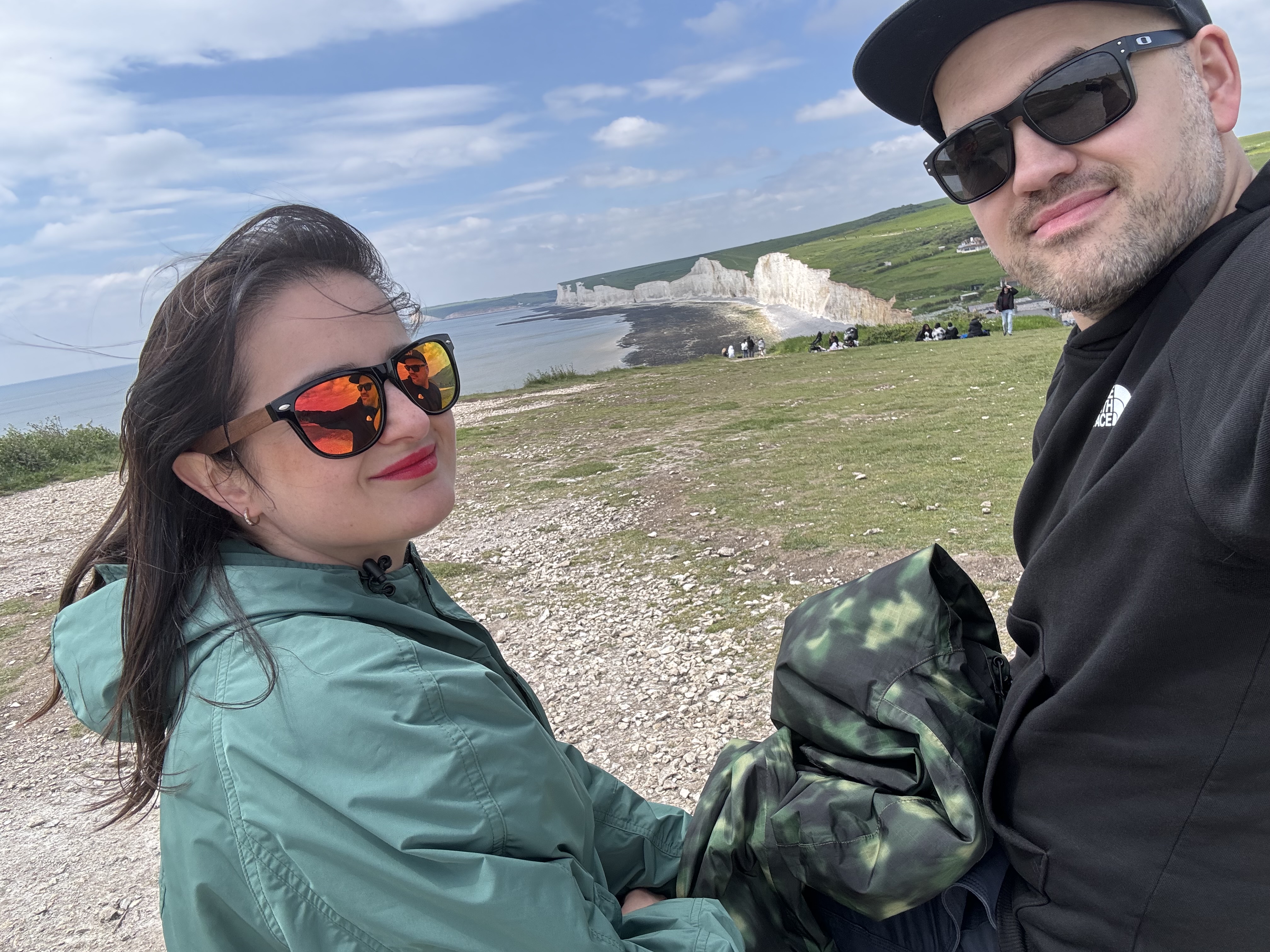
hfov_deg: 73.9
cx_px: 635
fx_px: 844
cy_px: 476
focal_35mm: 23
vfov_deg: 58.9
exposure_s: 1/772
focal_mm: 2.69
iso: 25
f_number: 1.9
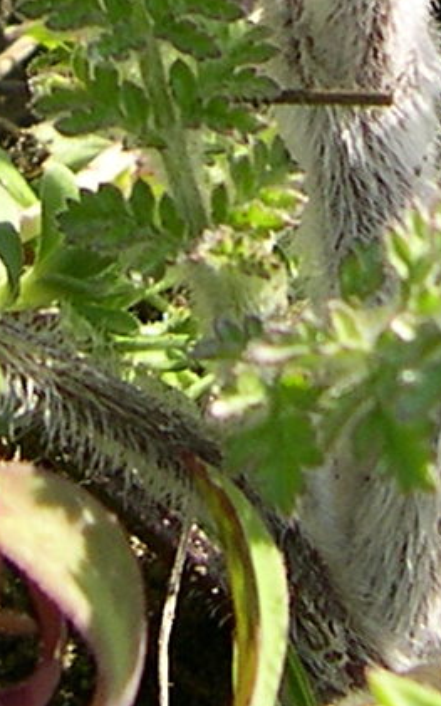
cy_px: -540
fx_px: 2943
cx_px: 342
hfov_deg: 8.6
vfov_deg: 12.5
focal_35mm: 153
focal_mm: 8
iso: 100
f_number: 2.8
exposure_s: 1/556
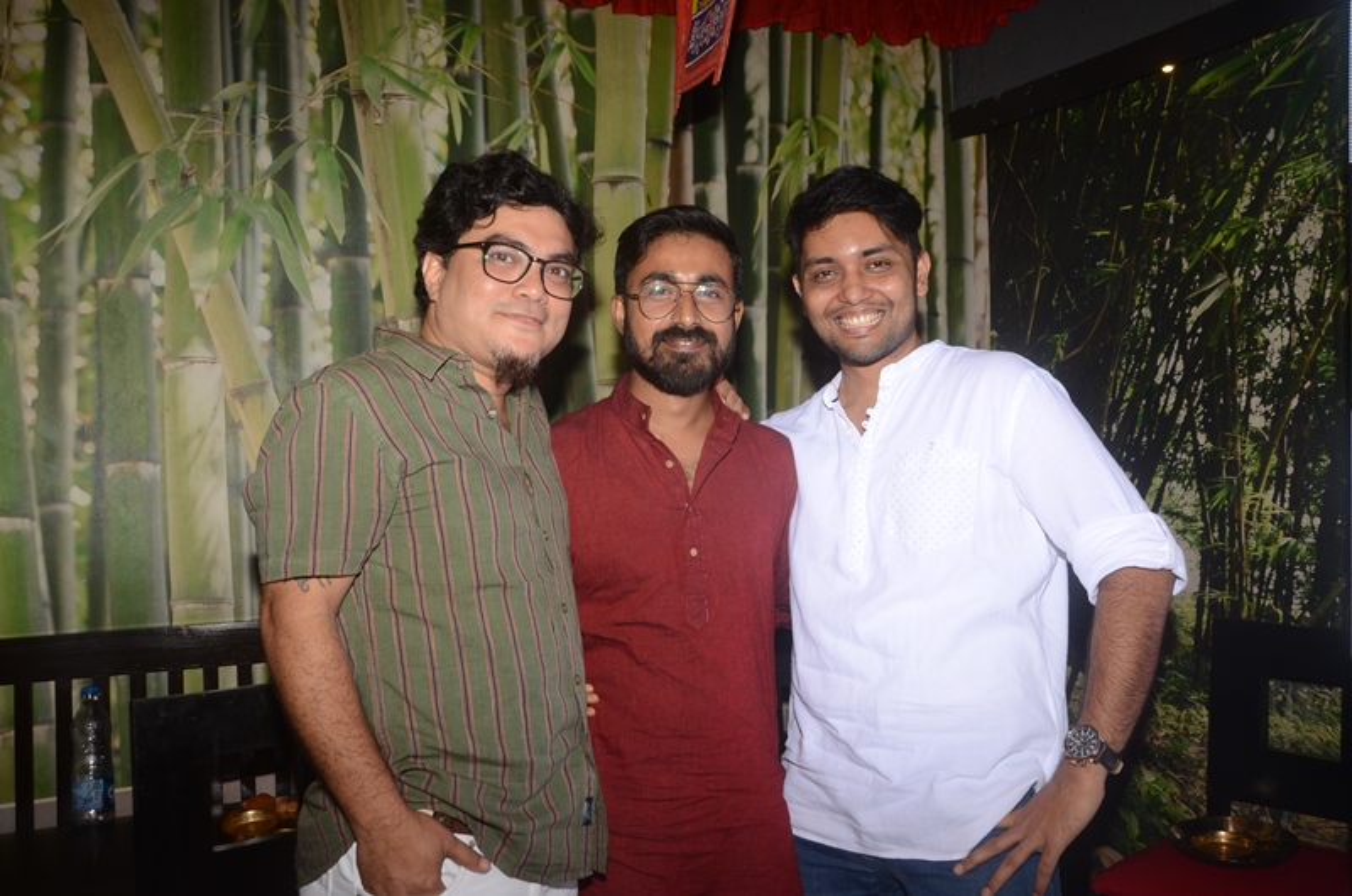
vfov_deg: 41.5
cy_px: 448
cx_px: 676
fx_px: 1181
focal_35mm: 32
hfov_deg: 59.6
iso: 800
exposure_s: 1/125
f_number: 9
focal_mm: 21
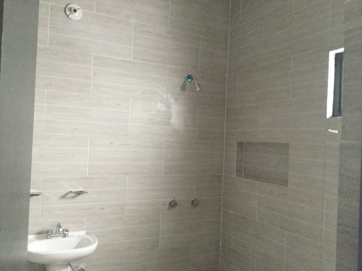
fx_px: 324
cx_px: 181
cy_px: 136
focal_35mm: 31
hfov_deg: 58.4
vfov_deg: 45.4
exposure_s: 1/15
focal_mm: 3.3
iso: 200
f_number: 2.4
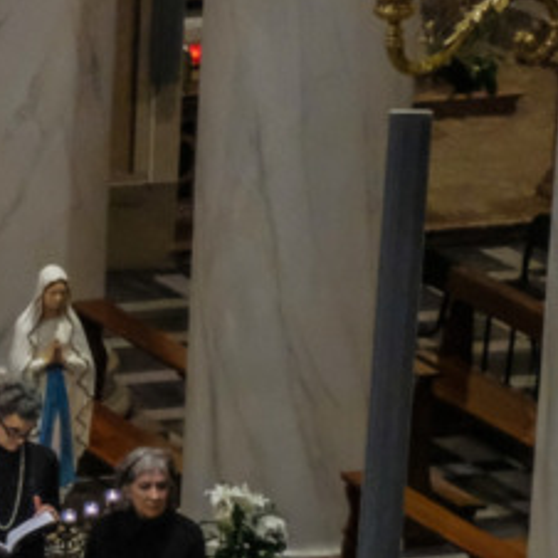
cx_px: -430
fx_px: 4833
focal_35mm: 265
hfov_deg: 6.5
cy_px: 907
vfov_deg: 6.5
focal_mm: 36.5
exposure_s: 1/125
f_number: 6.4
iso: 6400
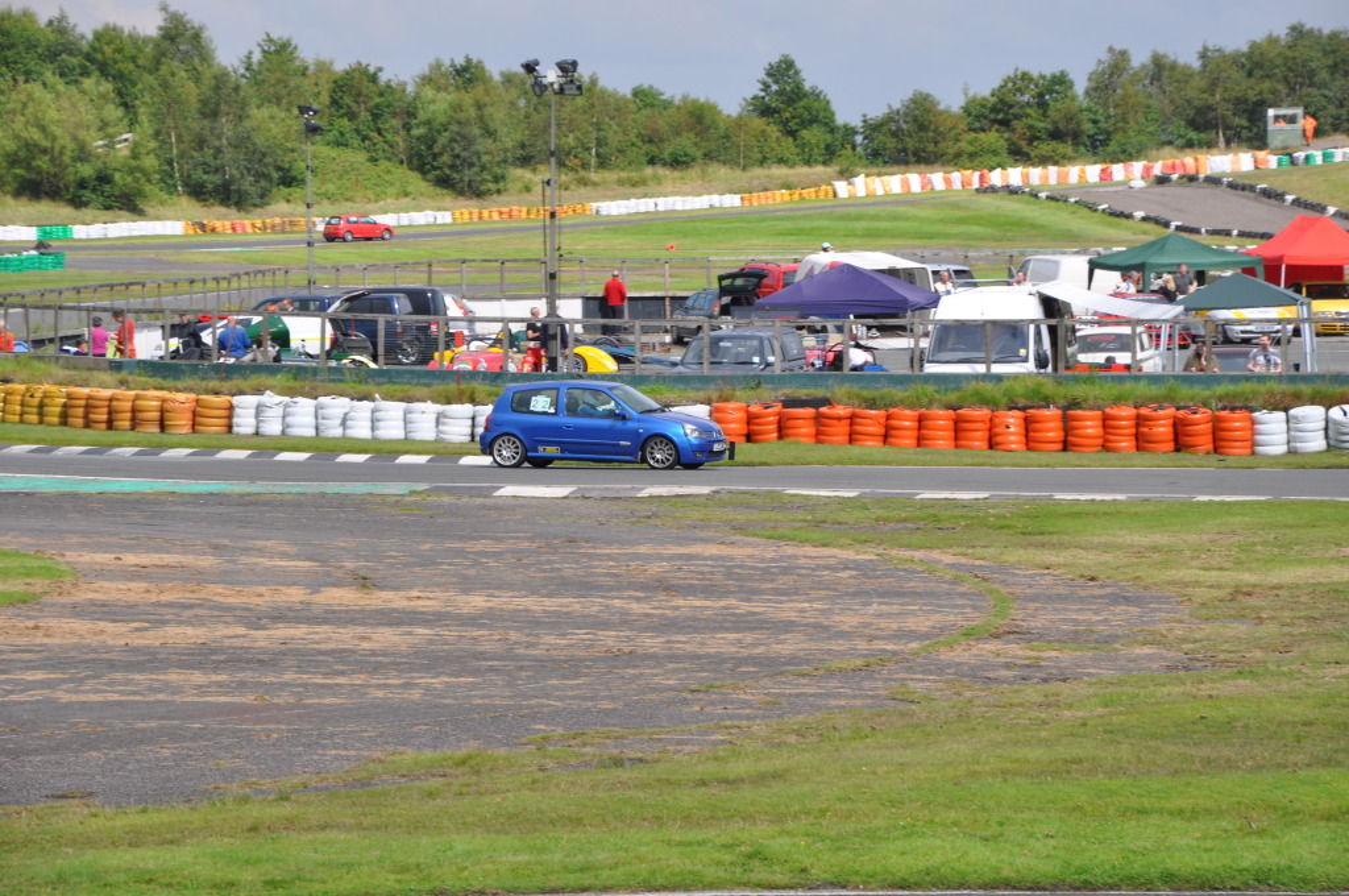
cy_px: 448
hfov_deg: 13.1
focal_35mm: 158
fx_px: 5894
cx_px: 674
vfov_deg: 8.7
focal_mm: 105
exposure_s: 1/400
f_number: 10
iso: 200
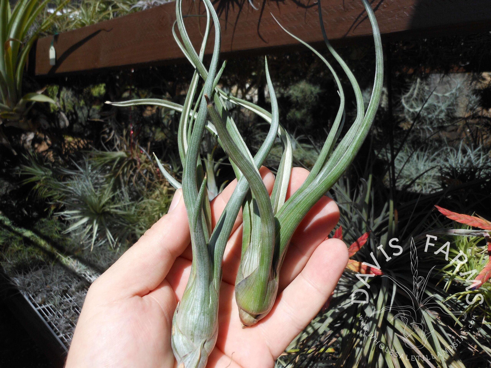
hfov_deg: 63.4
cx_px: 246
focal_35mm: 28
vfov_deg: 49.7
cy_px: 184
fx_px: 397
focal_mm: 5
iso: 80
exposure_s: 1/640
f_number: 3.7
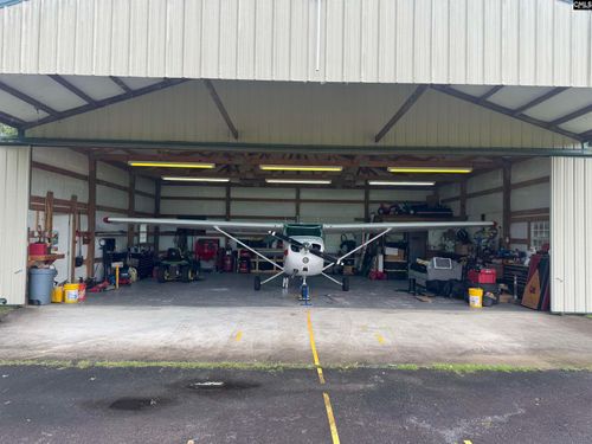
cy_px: 222
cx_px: 296
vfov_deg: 56.8
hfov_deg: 71.6
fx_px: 410
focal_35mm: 24
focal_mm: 6.76
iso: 80
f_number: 1.78
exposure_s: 1/562
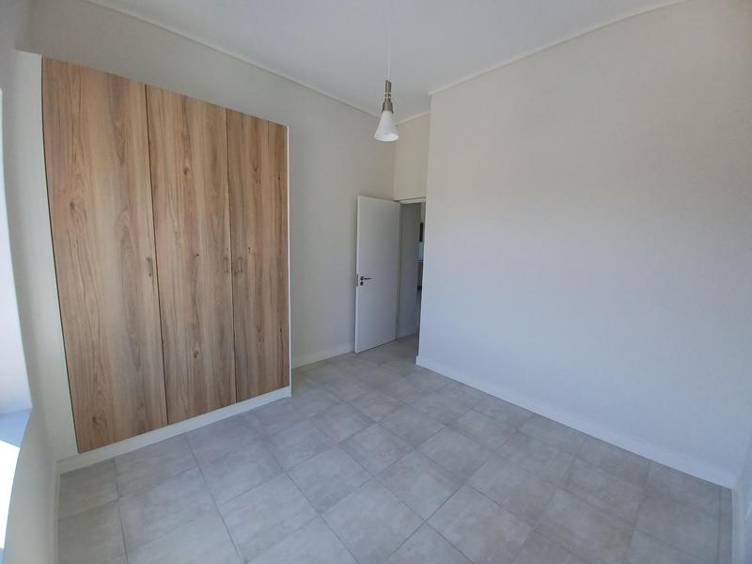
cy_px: 282
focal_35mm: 13
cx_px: 376
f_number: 2.2
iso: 40
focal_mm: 1.42
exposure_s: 1/158
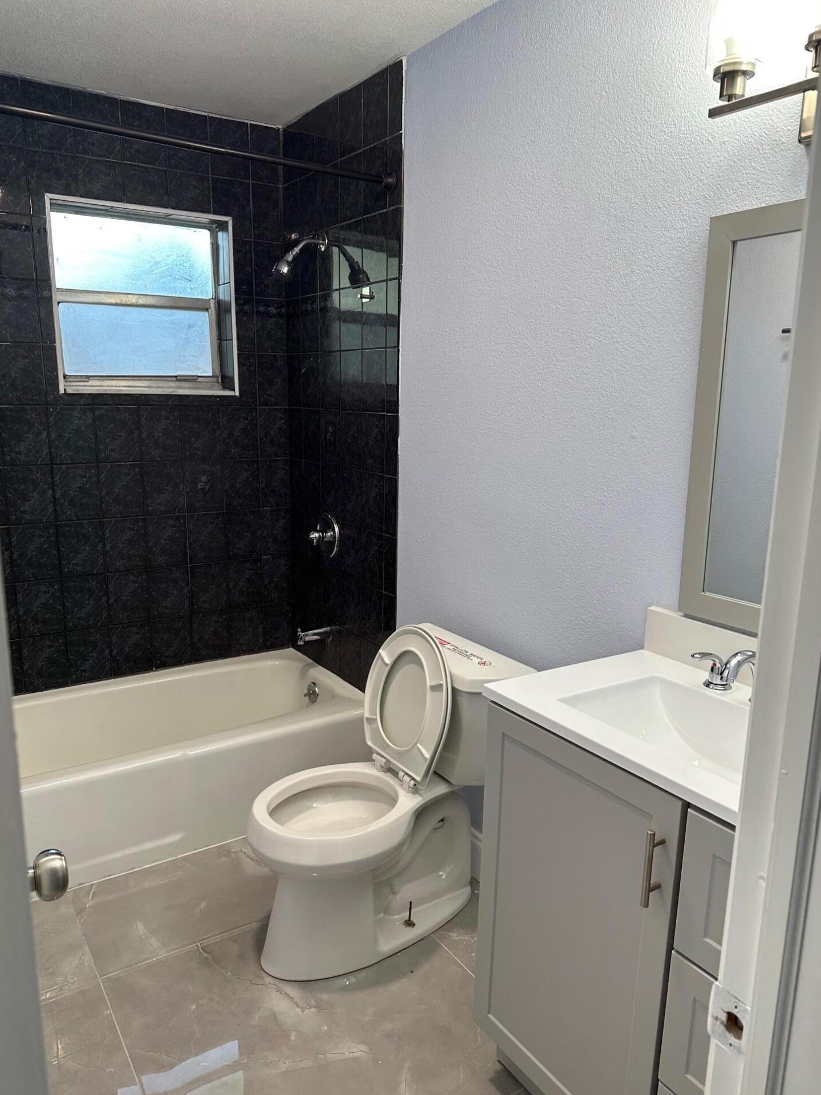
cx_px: 397
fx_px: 791
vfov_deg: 69.4
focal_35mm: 25
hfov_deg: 54.9
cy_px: 559
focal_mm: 6.86
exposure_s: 1/120
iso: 100
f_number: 1.78
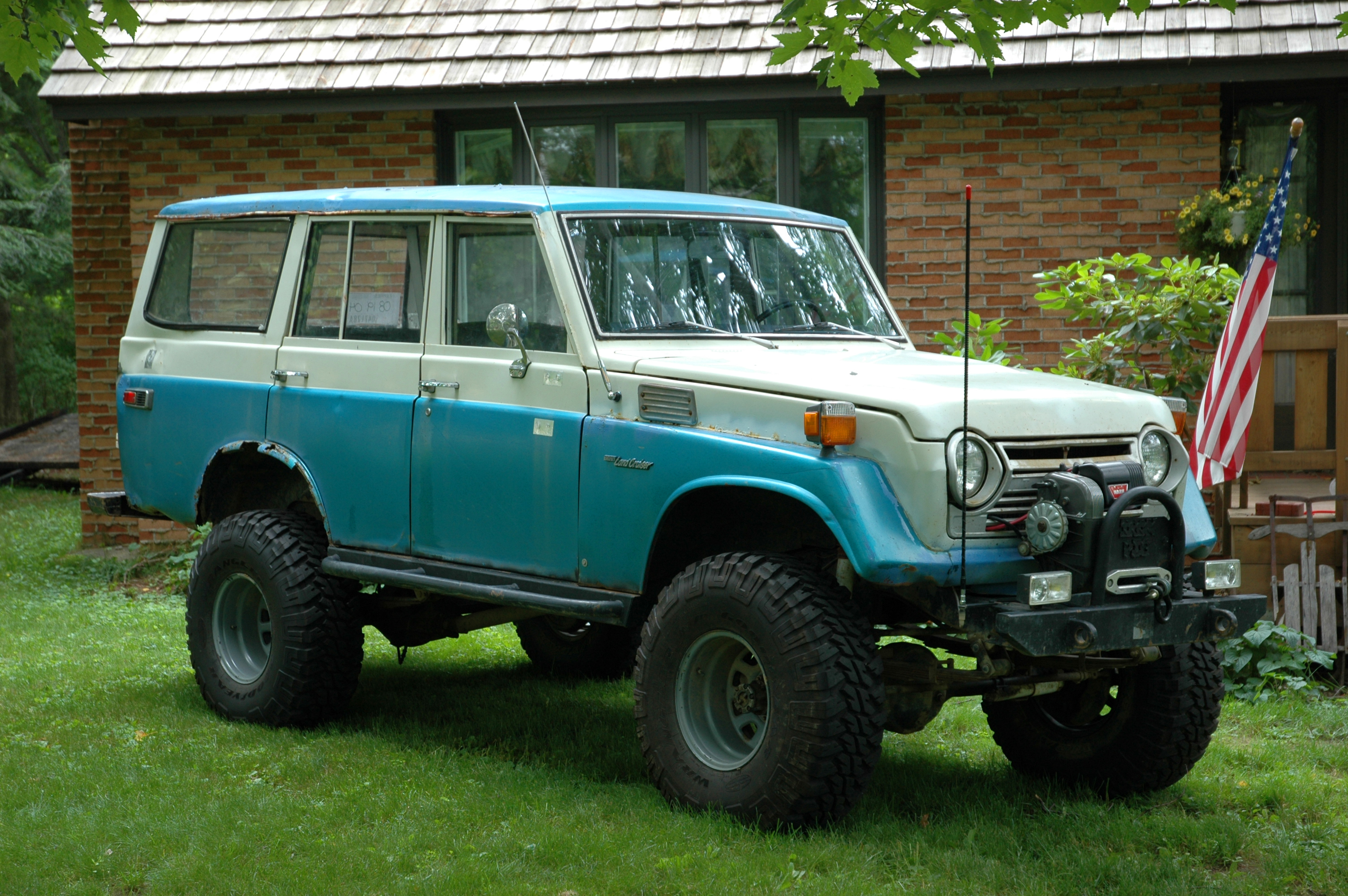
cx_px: 674
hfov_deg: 29.3
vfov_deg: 19.7
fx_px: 2581
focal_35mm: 69
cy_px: 448
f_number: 4.5
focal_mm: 46
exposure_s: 1/60
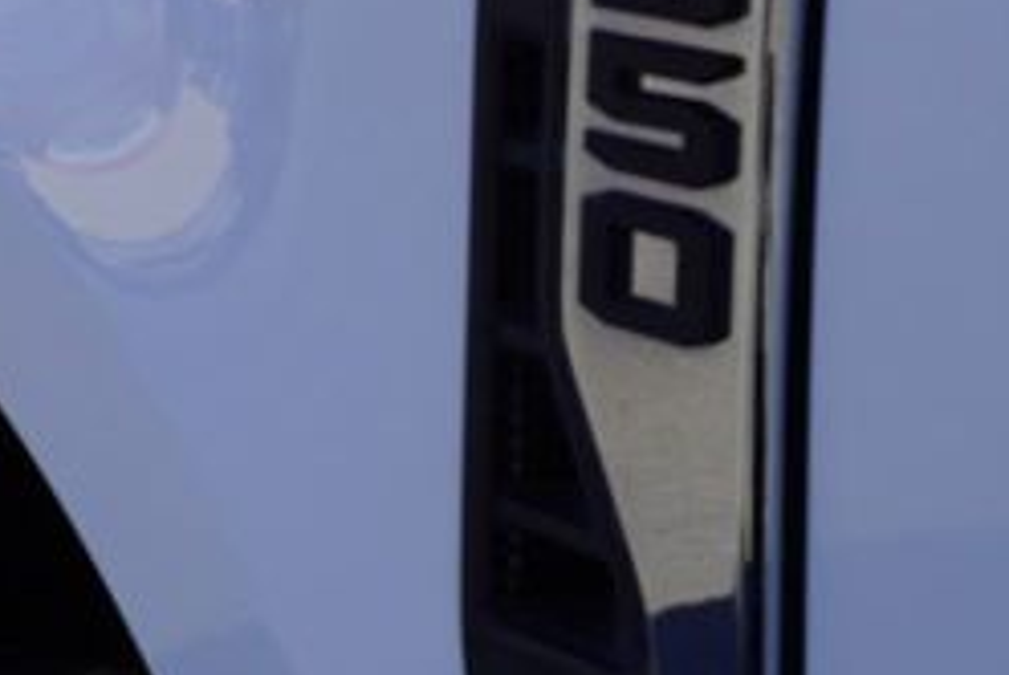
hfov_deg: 20.6
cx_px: 443
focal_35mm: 99
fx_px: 2778
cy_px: 390
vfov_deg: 13.9
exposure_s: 1/125
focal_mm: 16
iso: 100
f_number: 9
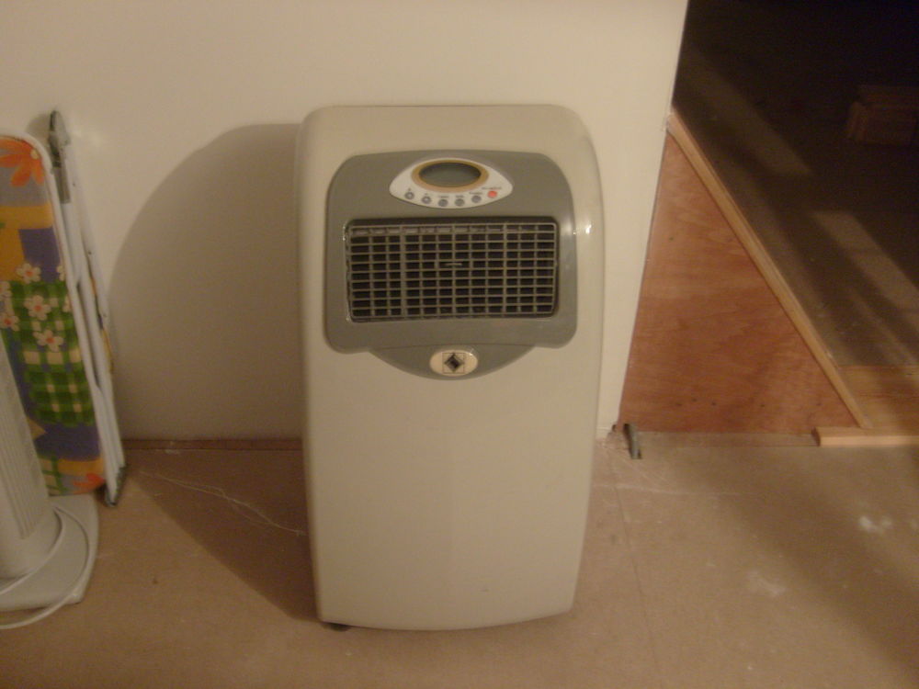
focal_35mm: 35
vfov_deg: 40.7
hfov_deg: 52.6
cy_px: 344
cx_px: 460
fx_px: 929
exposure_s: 1/4
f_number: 2.8
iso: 200
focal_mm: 5.8
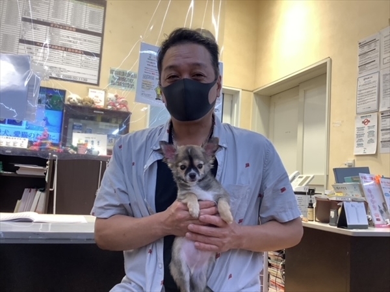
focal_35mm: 31
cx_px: 195
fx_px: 349
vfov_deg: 45.4
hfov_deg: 58.4
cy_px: 146
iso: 100
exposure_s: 1/60
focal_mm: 3.3
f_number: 2.4
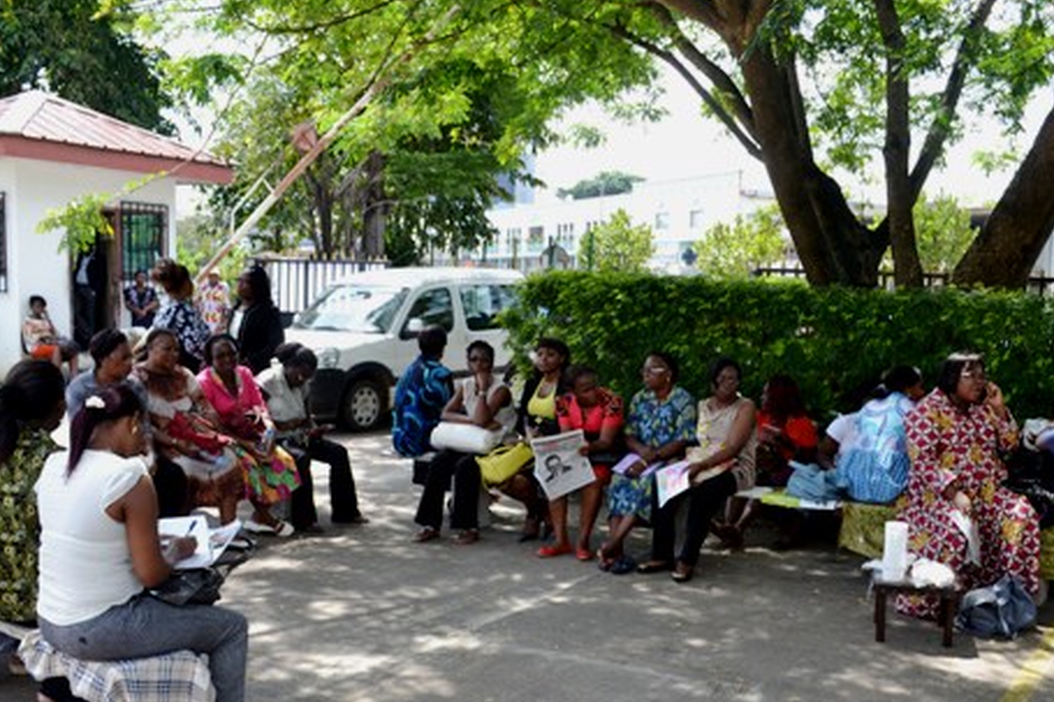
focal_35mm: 38
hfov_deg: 50.6
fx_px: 1112
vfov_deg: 34.7
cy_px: 469
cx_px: 577
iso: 100
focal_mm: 18
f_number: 5
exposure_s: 1/100
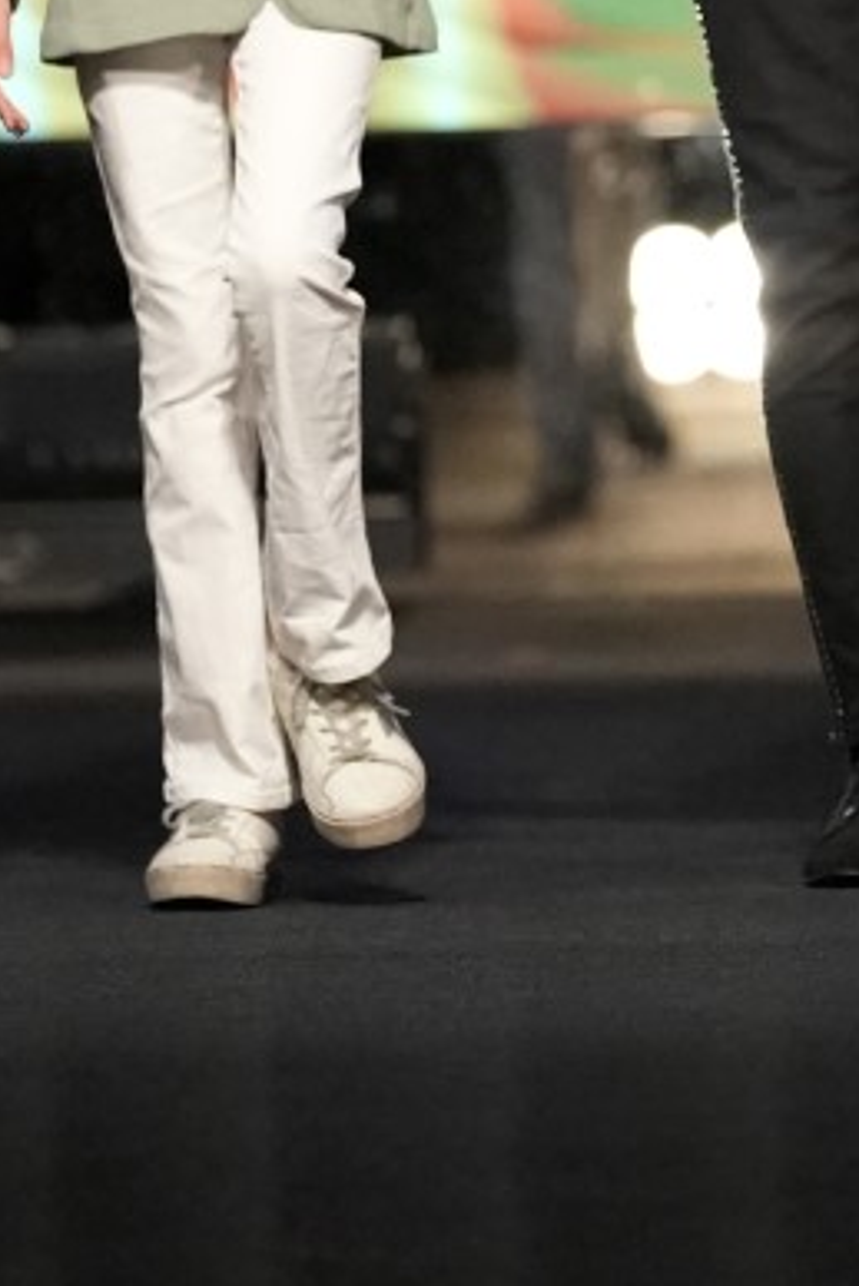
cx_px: 769
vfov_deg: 3.8
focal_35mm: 545
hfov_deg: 2.5
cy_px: -245
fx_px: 19476
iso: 12800
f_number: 3.2
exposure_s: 1/2500
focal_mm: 183.9
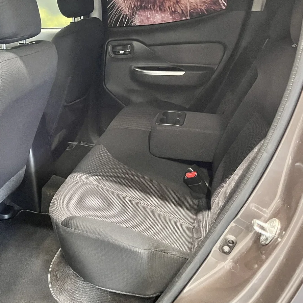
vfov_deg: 40.5
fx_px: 406
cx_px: 93
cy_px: 107
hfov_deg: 40.3
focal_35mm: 41
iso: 640
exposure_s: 1/37
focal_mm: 5.1
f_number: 1.6
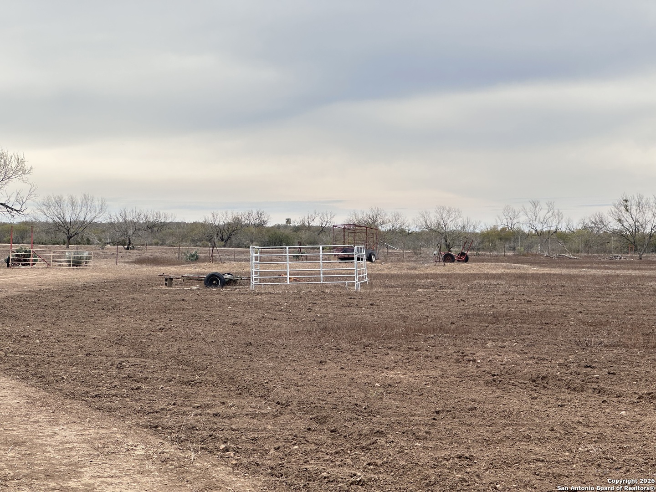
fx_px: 1459
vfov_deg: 19.1
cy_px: 246
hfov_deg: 25.3
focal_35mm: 77
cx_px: 328
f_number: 2.8
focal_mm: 9
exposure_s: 1/314
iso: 32
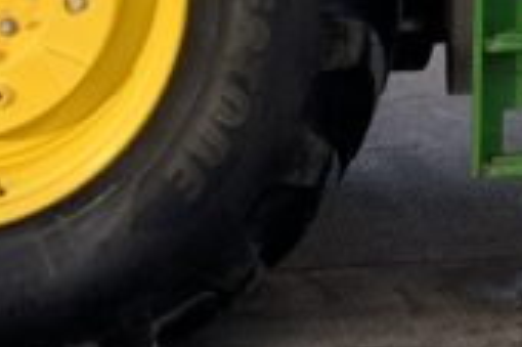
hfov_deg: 10.8
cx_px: 860
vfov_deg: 7.1
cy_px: -470
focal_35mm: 182
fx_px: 2636
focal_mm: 3
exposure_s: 1/389
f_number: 1.8
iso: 16
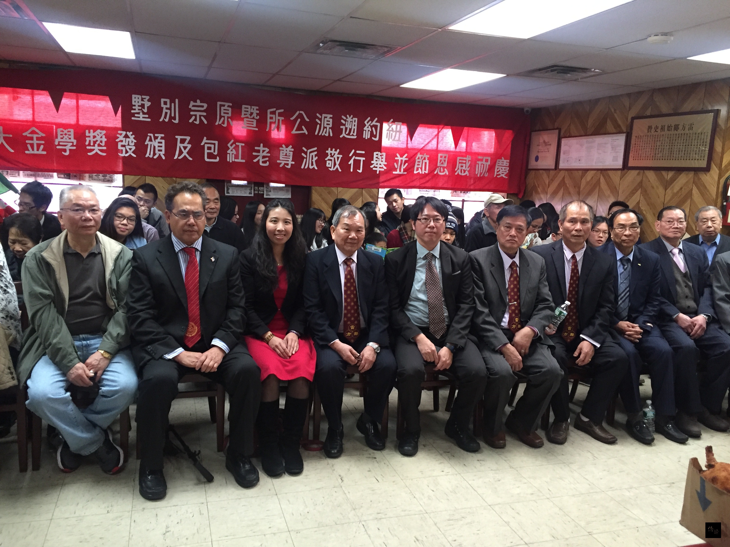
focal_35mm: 29
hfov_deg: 61.7
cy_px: 274
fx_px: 612
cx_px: 365
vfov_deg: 48.2
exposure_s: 1/30
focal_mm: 4.15
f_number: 2.2
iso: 160
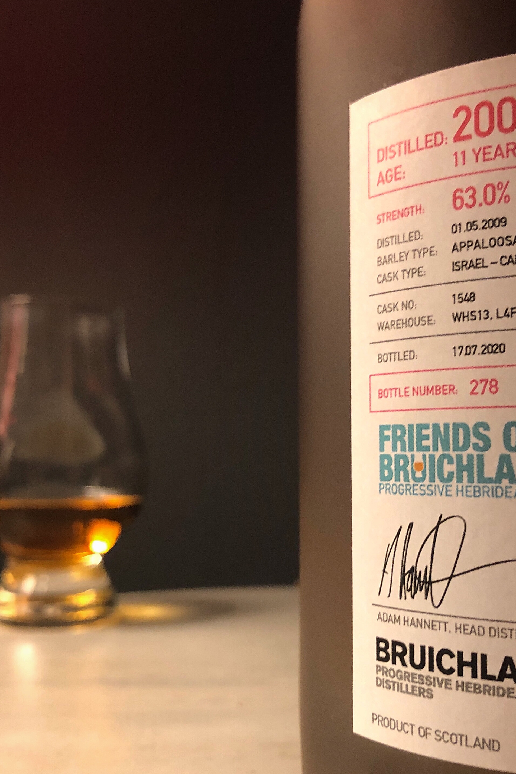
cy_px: 415
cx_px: 337
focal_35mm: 40
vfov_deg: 48.4
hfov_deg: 33.2
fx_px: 860
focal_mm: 3.99
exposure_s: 1/17
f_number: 1.8
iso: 100
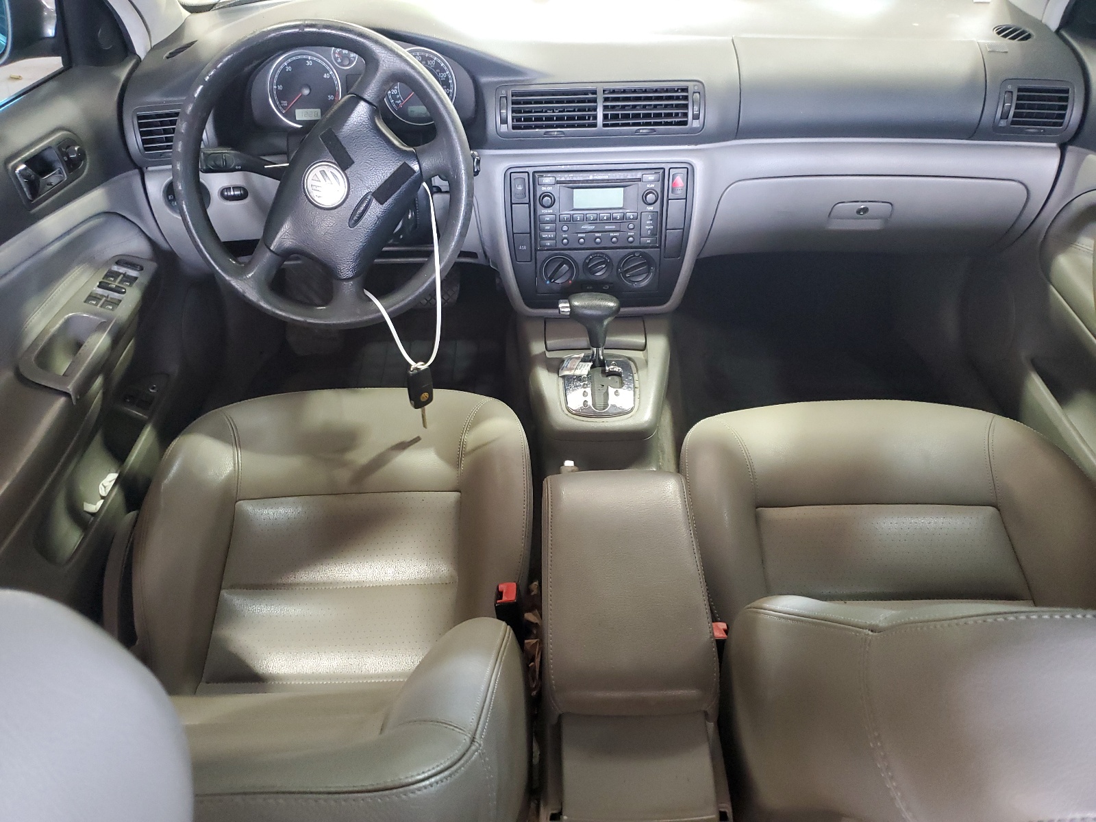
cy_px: 411
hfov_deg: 67.3
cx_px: 548
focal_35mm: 26
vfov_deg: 53.1
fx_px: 823
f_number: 1.5
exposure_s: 1/20
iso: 315
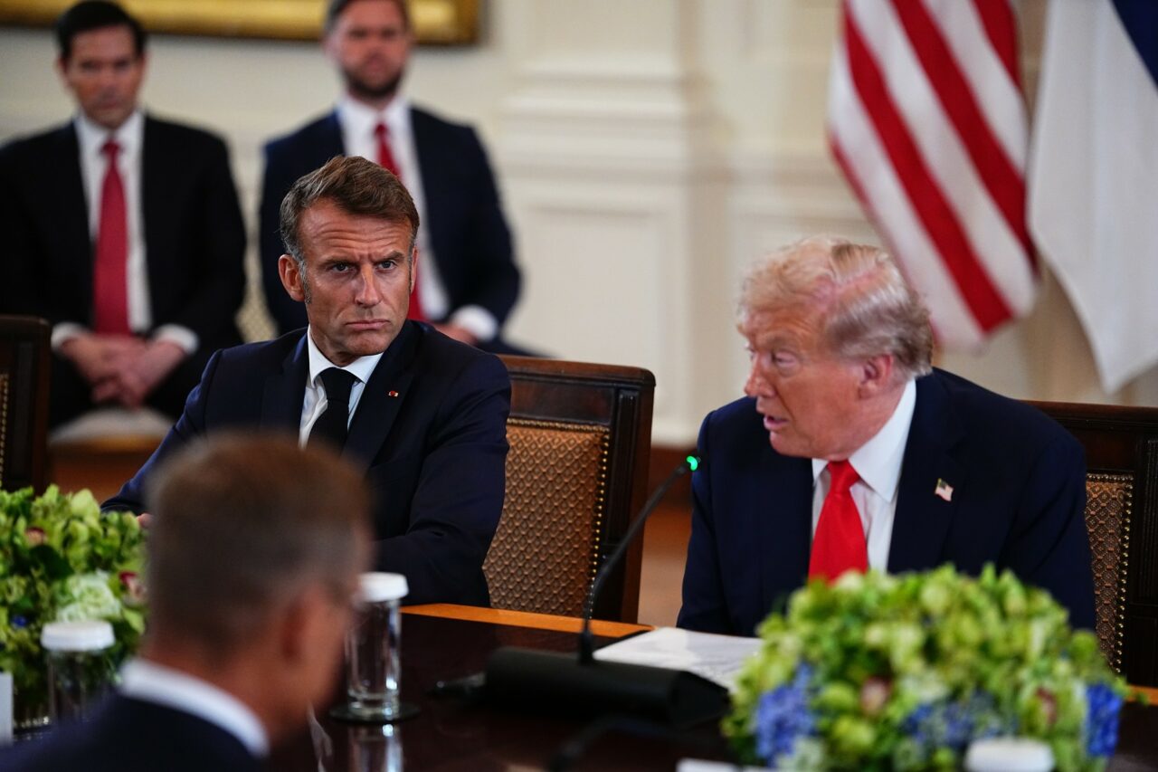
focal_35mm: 150
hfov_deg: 13.7
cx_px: 579
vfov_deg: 9.1
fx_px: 4824
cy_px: 386
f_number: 2
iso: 3200
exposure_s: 1/320
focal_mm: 150
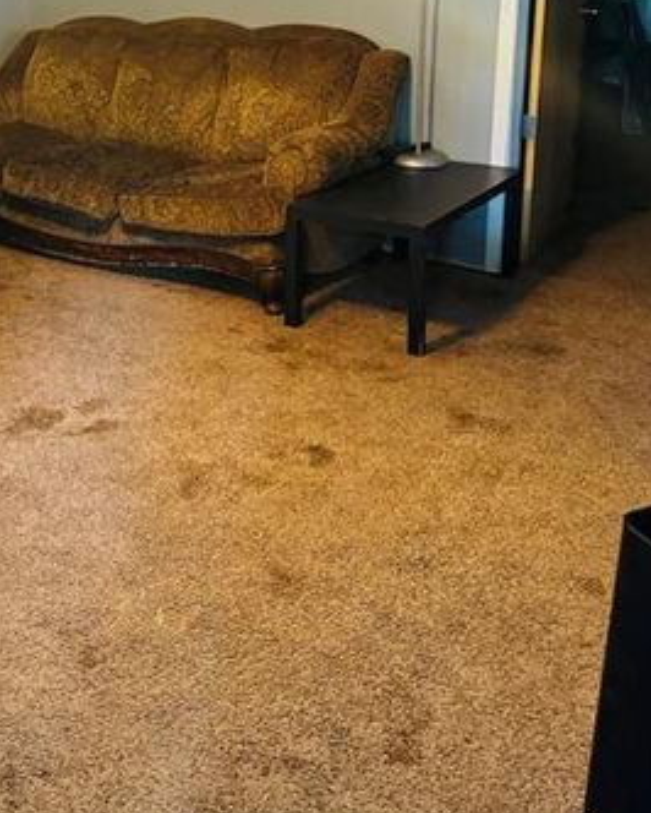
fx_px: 1131
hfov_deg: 31.0
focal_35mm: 47
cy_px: 136
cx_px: 98
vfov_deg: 37.7
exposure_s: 1/40
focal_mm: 6.76
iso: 640
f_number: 1.78
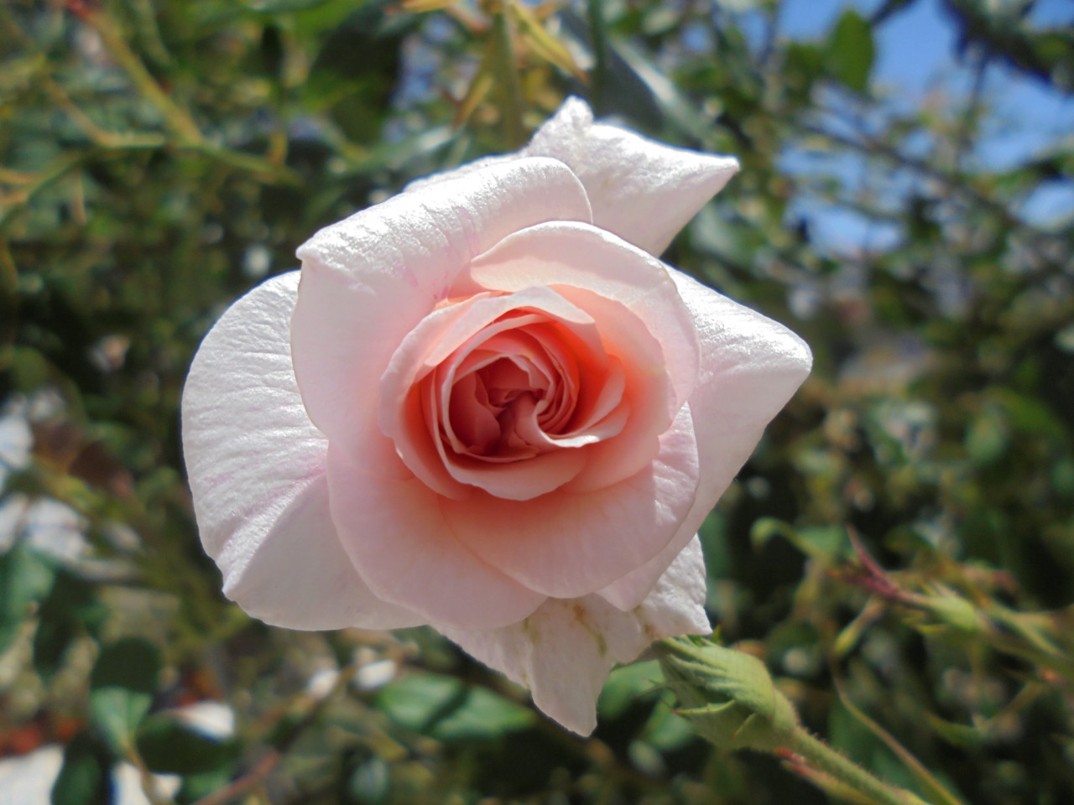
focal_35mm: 26
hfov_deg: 67.3
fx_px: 807
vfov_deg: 53.1
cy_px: 402
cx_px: 537
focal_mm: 4.6
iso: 100
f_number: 11.5
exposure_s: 1/125
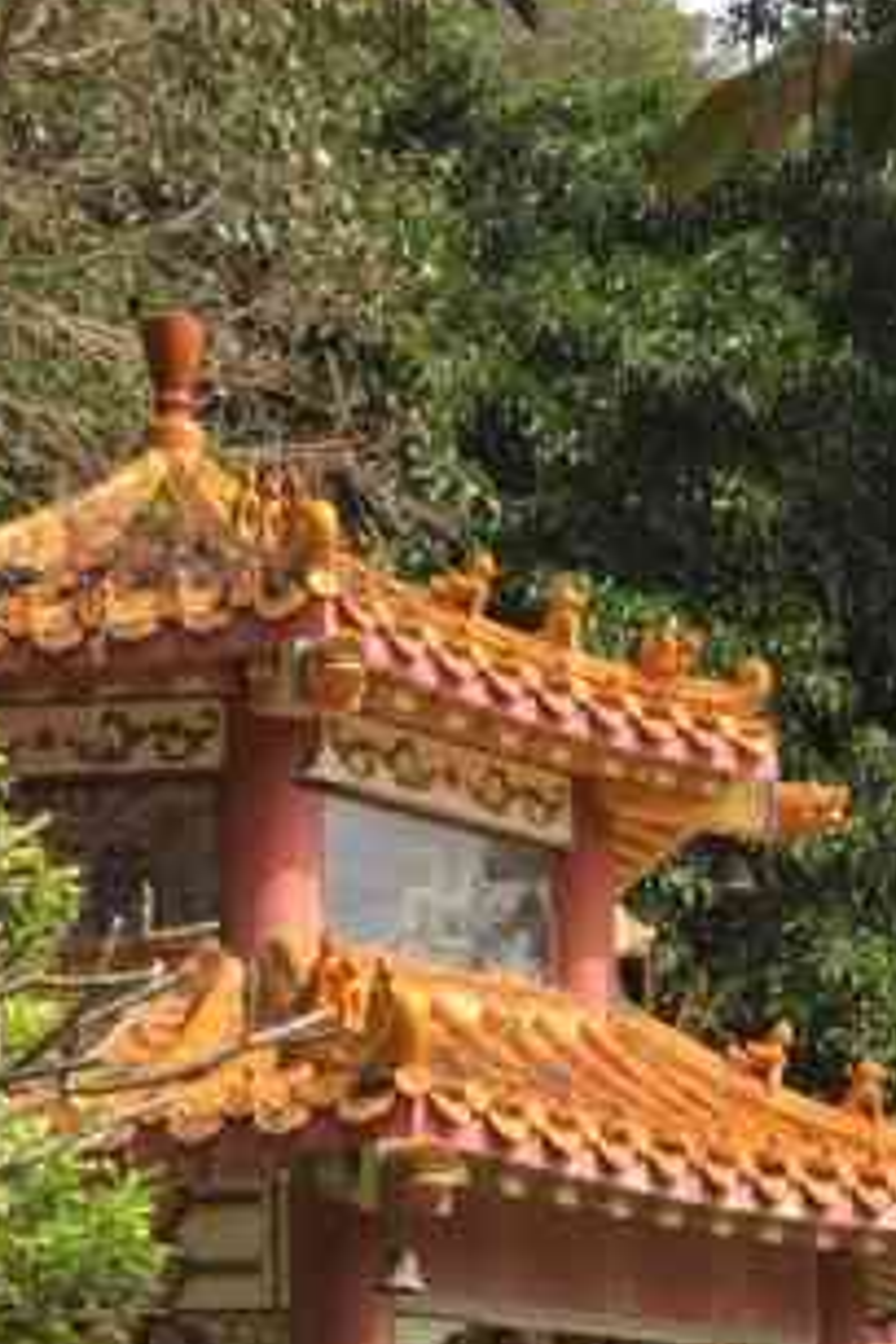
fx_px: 3434
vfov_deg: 20.8
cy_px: 1566
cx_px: 914
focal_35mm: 92
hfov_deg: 14.6
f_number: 2.2
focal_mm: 4.15
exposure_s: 1/942
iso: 32
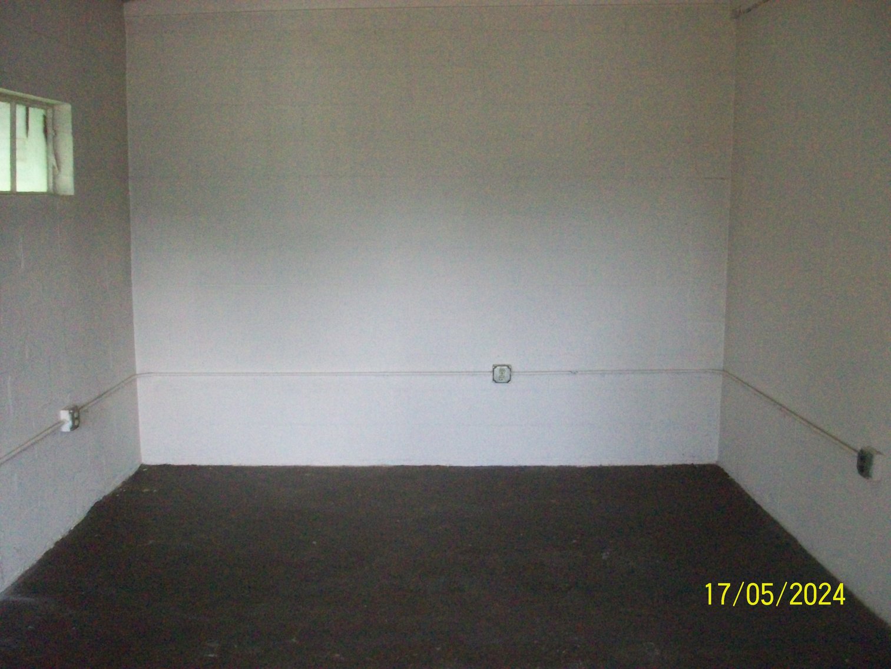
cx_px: 446
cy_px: 334
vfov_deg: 41.8
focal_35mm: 34
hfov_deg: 54.0
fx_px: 875
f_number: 2.8
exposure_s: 1/125
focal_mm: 5.7
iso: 574
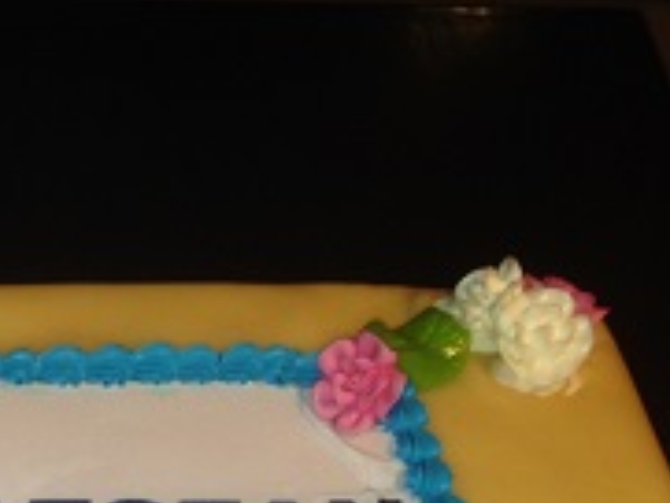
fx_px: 1762
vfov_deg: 15.3
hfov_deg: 20.8
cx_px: 0
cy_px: 690
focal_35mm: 91
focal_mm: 4.12
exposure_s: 1/21
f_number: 2.4
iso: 50
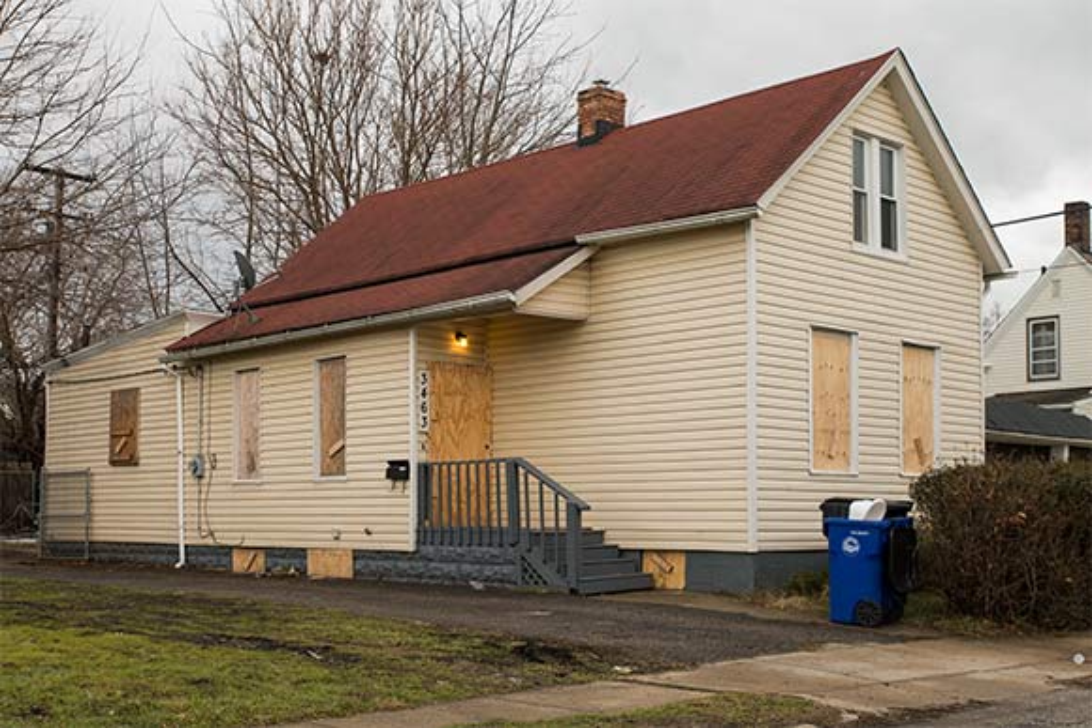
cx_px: 546
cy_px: 364
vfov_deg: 37.9
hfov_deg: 54.4
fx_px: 1062
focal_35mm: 35
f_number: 5.6
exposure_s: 1/1500
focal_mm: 35
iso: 500
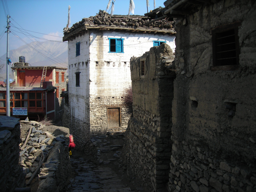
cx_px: 128
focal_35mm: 38
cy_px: 96
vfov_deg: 37.7
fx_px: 281
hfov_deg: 49.0
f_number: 6.4
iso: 50
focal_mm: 6.3
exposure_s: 1/122
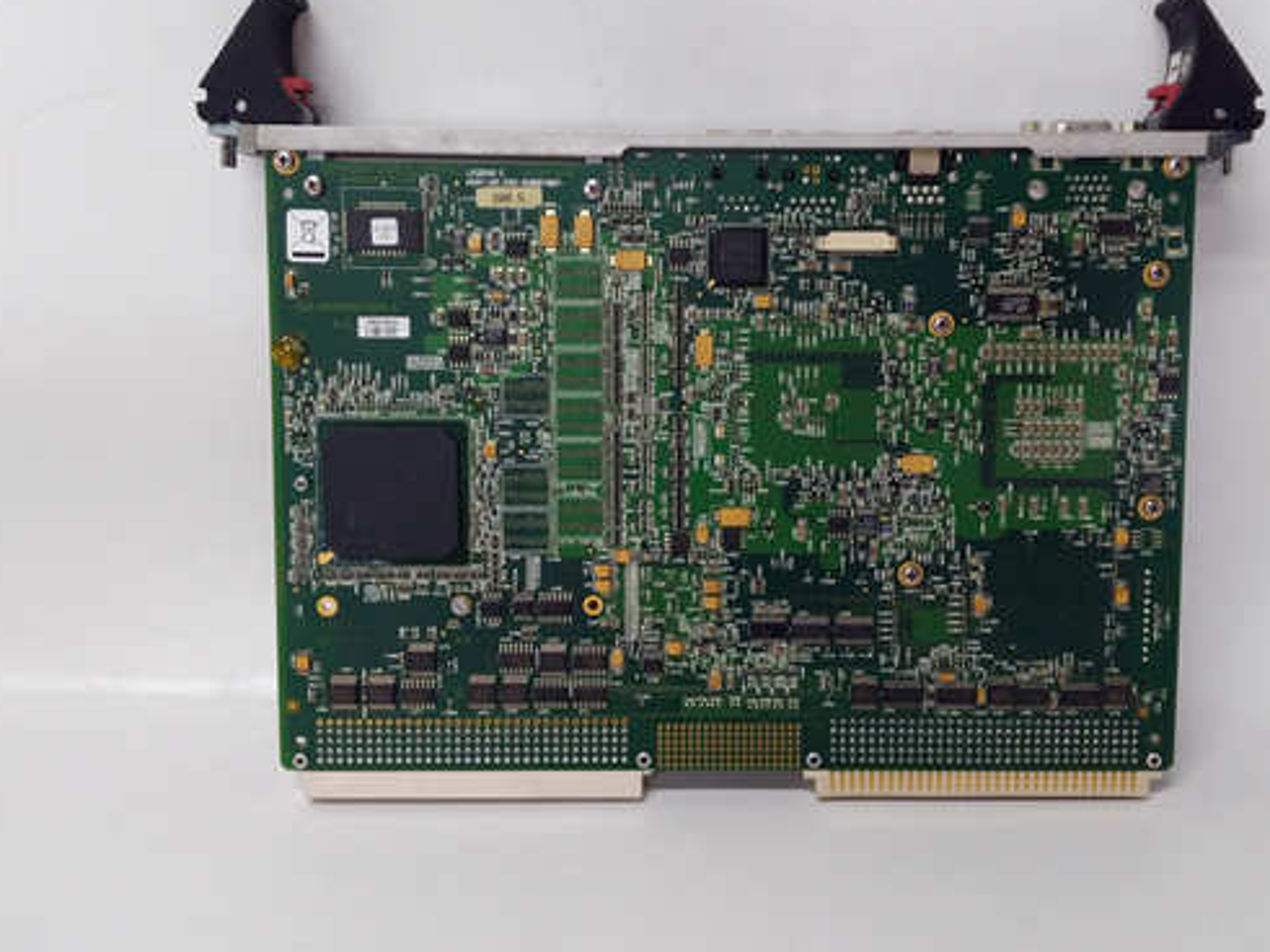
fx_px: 1210
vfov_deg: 42.7
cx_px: 716
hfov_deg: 55.2
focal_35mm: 33
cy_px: 380
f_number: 2
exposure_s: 1/33
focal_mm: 3.79
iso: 194
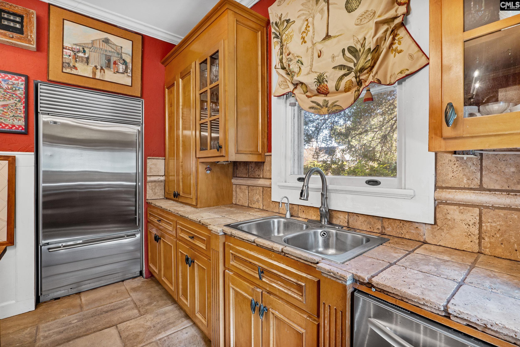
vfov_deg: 72.1
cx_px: 260
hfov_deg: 95.0
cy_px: 174
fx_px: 238
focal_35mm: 16
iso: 200
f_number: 6.3
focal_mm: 11
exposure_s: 1/8
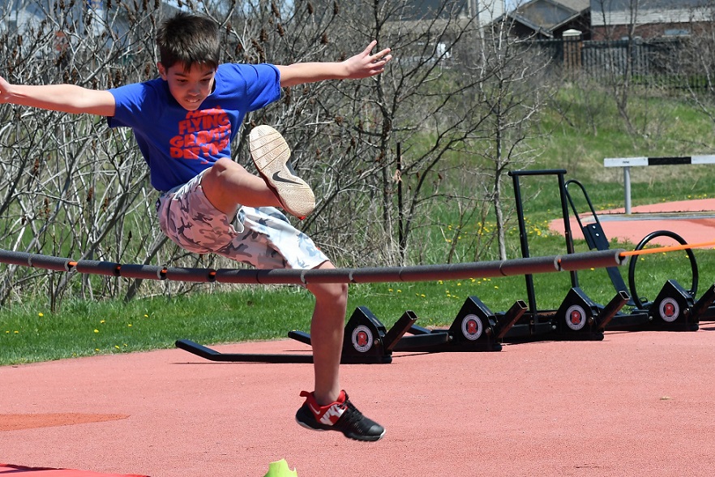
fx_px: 2085
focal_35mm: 105
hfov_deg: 19.5
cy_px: 238
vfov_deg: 13.0
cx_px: 358
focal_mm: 70
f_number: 7.1
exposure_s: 1/1000
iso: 320
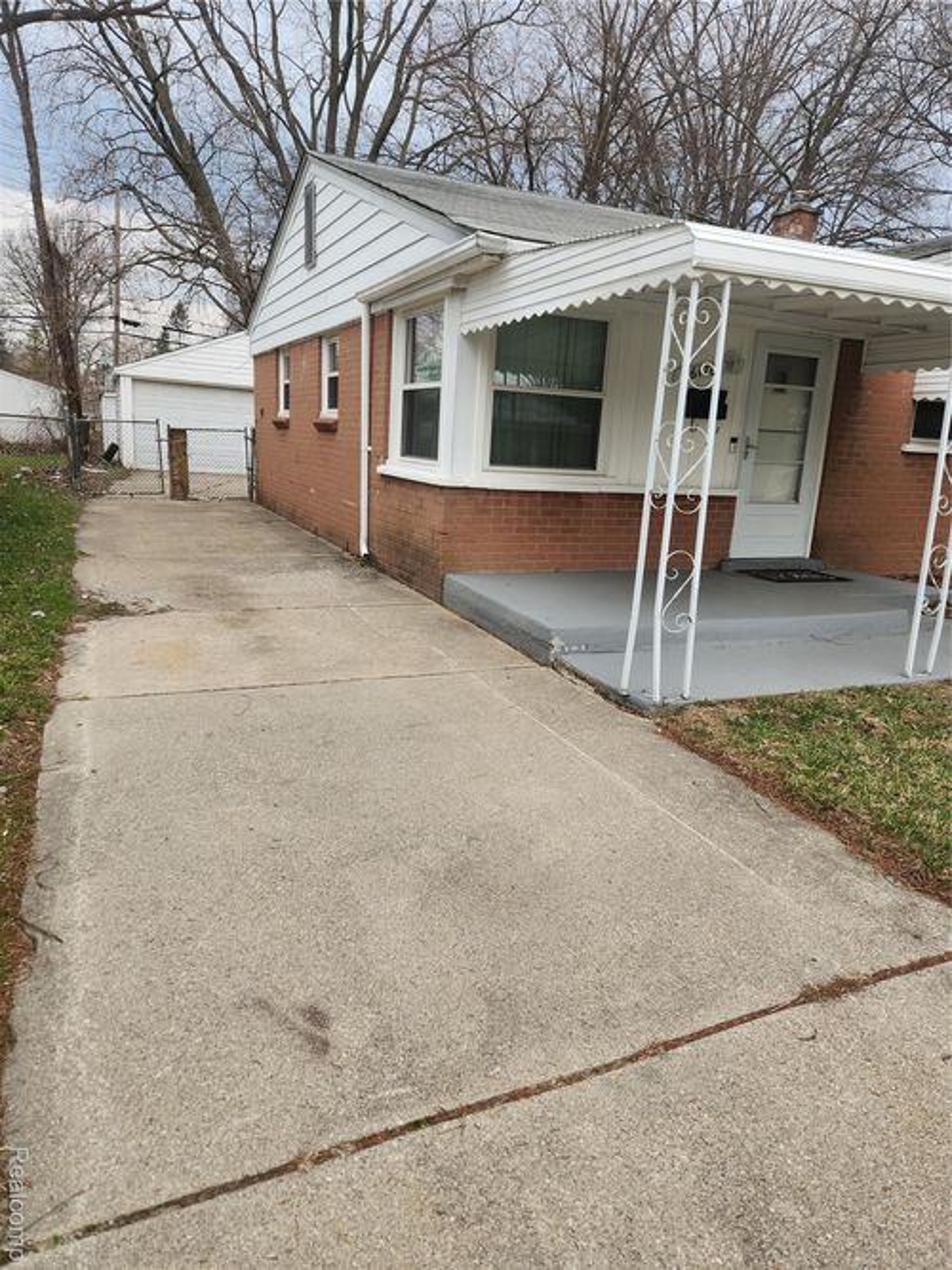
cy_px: 635
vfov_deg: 73.9
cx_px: 476
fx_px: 844
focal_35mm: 23
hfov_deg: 58.9
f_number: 1.8
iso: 20
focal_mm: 5.4
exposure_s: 1/255
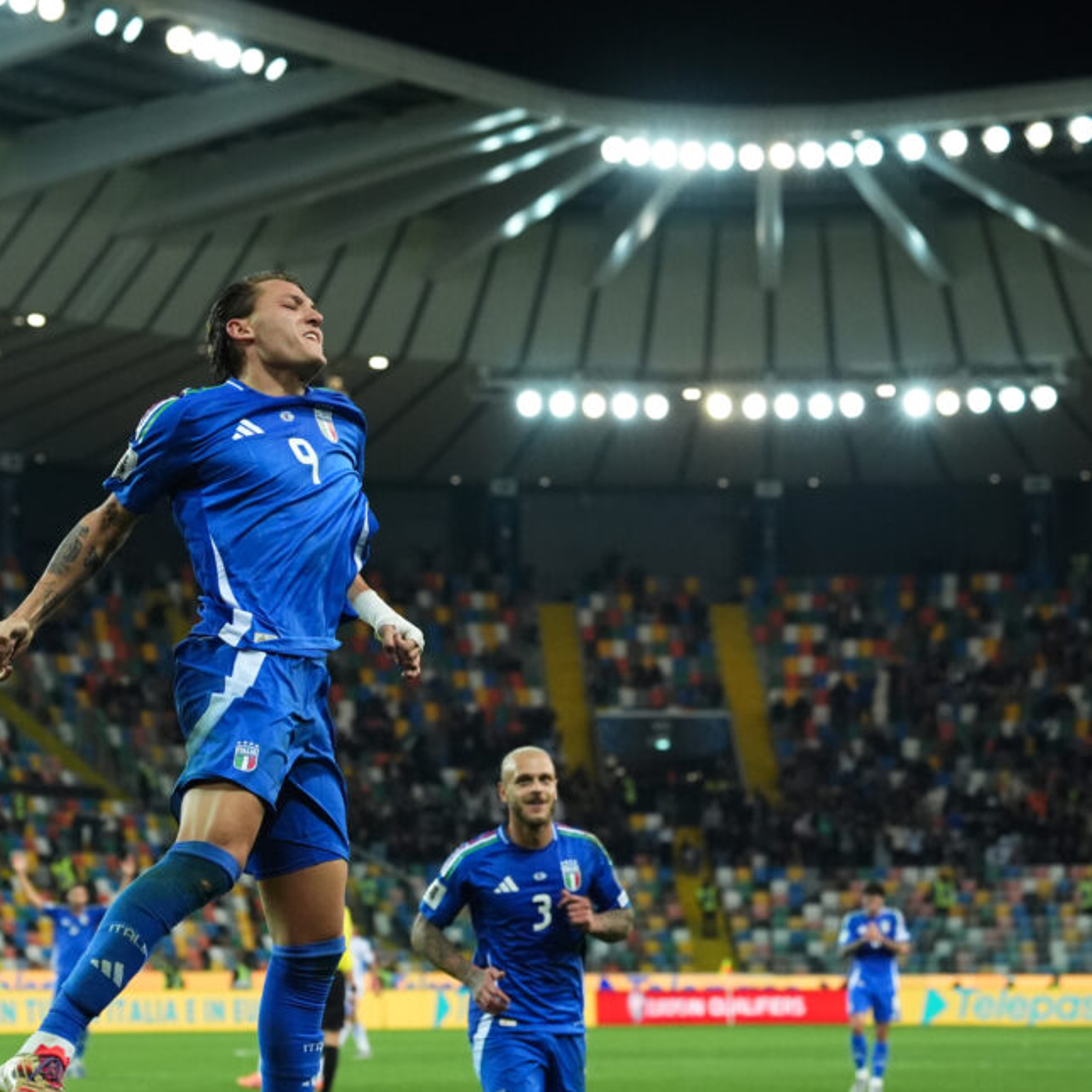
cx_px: 449
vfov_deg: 14.9
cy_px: 676
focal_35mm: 117
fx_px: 4176
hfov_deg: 14.9
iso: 3200
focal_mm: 74
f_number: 3.5
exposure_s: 1/1600
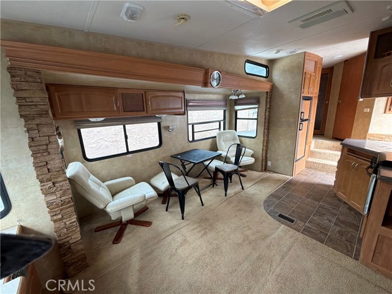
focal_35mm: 14
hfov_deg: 102.1
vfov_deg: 85.7
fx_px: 159
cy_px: 147
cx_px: 196
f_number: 2.2
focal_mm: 2.22
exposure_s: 1/97
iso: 320
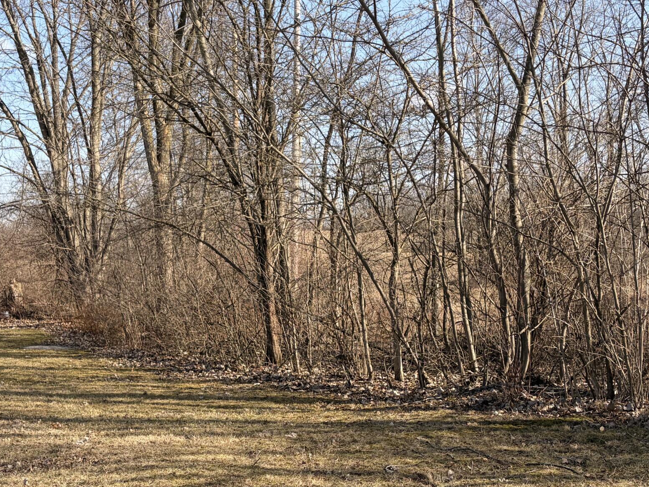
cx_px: 319
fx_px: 937
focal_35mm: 50
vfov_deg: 28.6
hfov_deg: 38.2
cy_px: 375
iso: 50
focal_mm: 5.96
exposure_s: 1/1751
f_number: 1.6
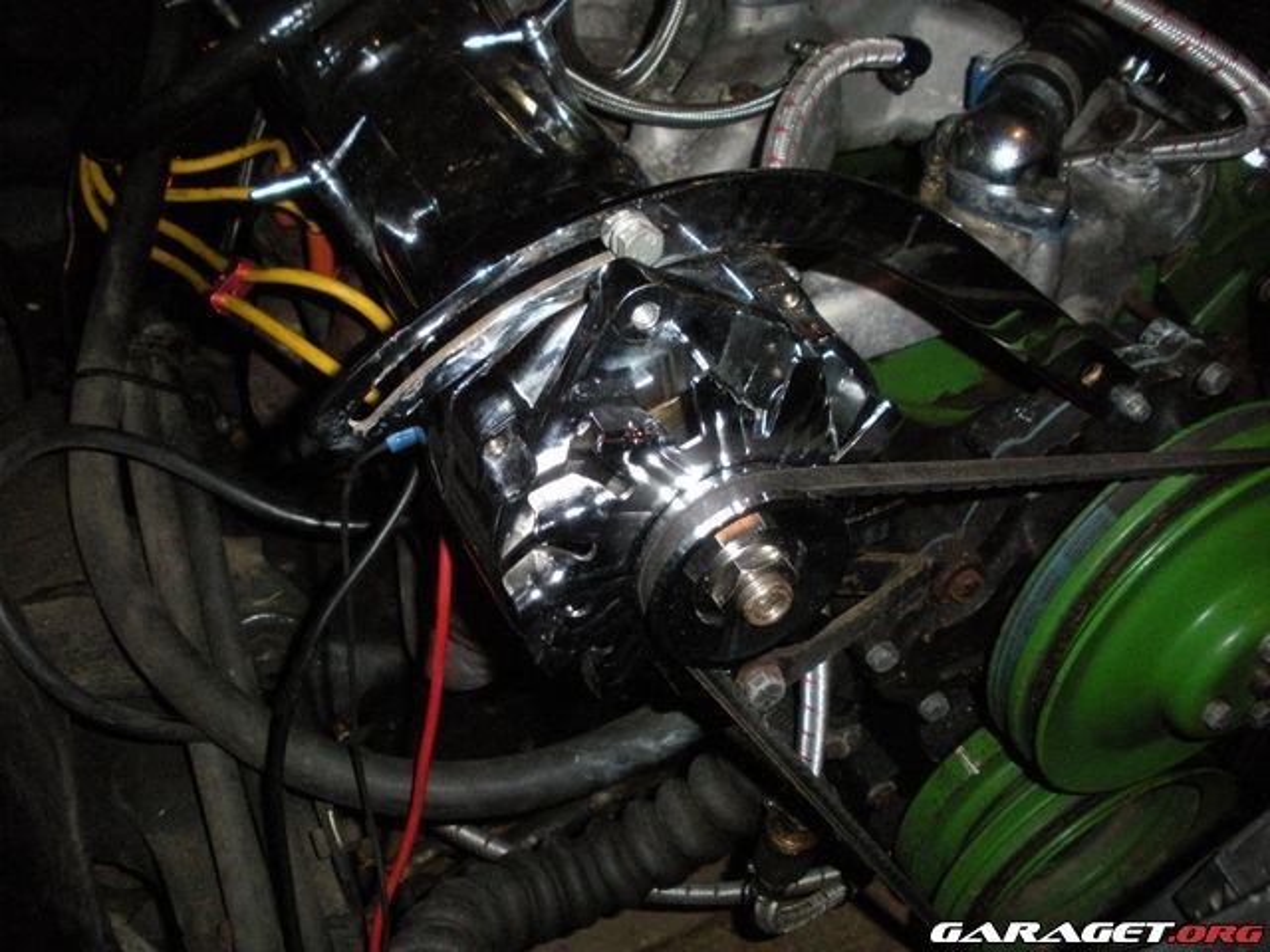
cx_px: 635
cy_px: 476
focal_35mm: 36
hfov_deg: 51.4
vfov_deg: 39.7
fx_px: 1321
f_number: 3.5
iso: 400
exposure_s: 1/60
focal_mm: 6.3
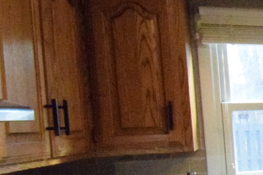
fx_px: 497
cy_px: 149
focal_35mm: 68
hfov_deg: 18.1
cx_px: 545
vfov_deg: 19.7
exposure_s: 1/160
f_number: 14
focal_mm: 10
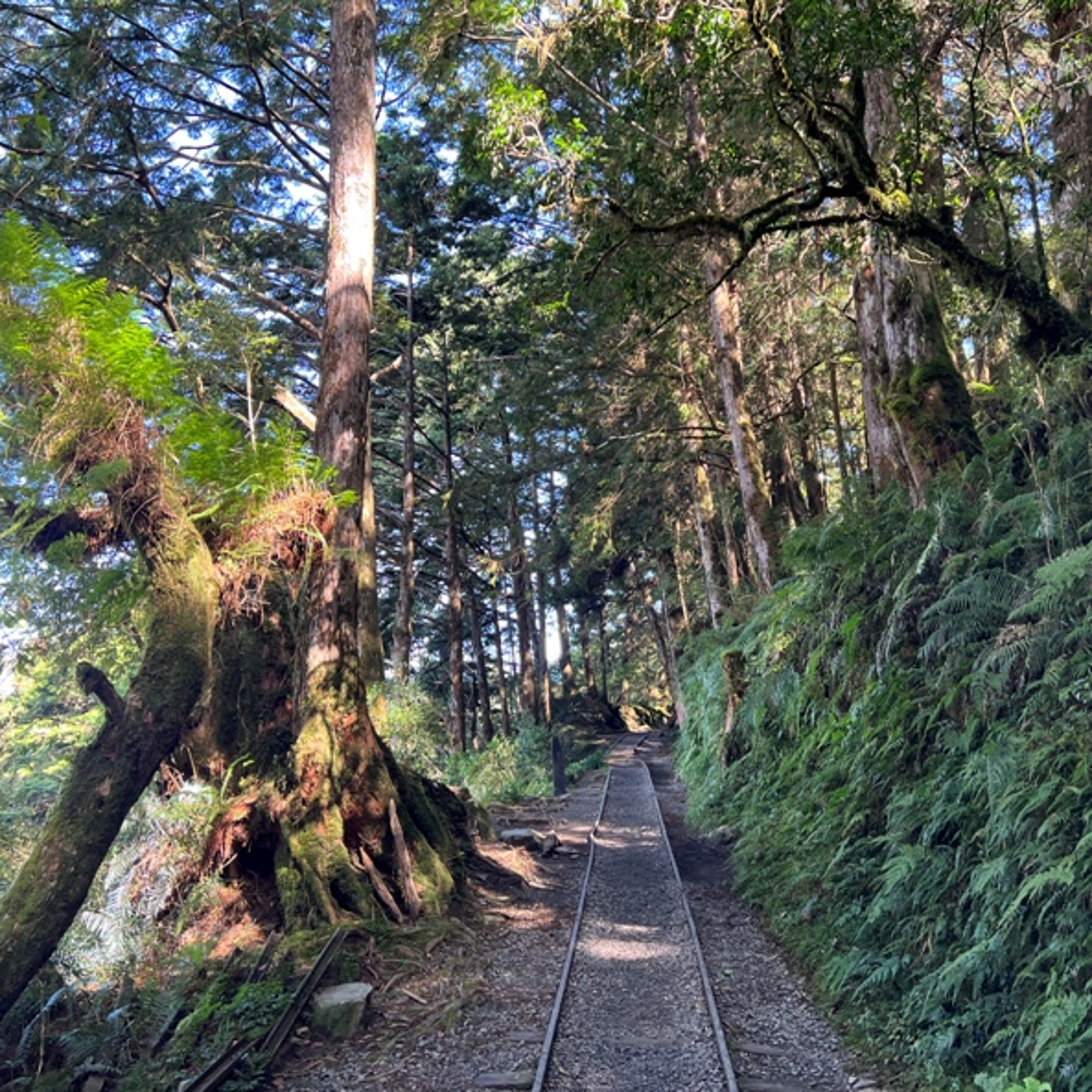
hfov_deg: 52.5
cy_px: 545
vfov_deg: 52.5
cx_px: 591
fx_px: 1106
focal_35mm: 31
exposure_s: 1/121
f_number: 1.5
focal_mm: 5.7
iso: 125
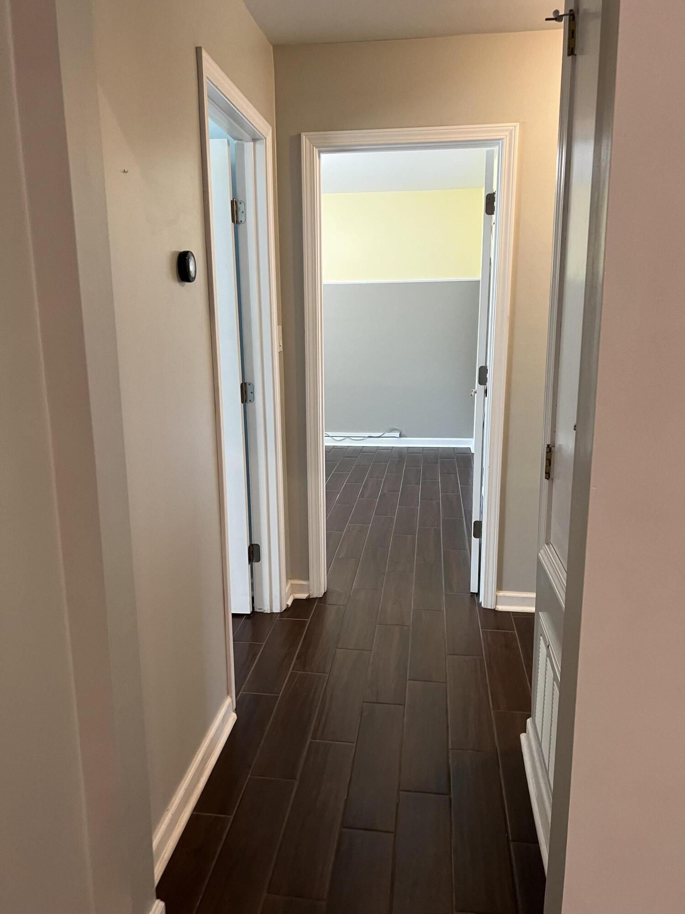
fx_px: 686
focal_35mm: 26
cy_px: 457
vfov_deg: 67.3
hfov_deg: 53.1
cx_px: 342
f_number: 1.5
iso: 160
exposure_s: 1/60
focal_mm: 5.7
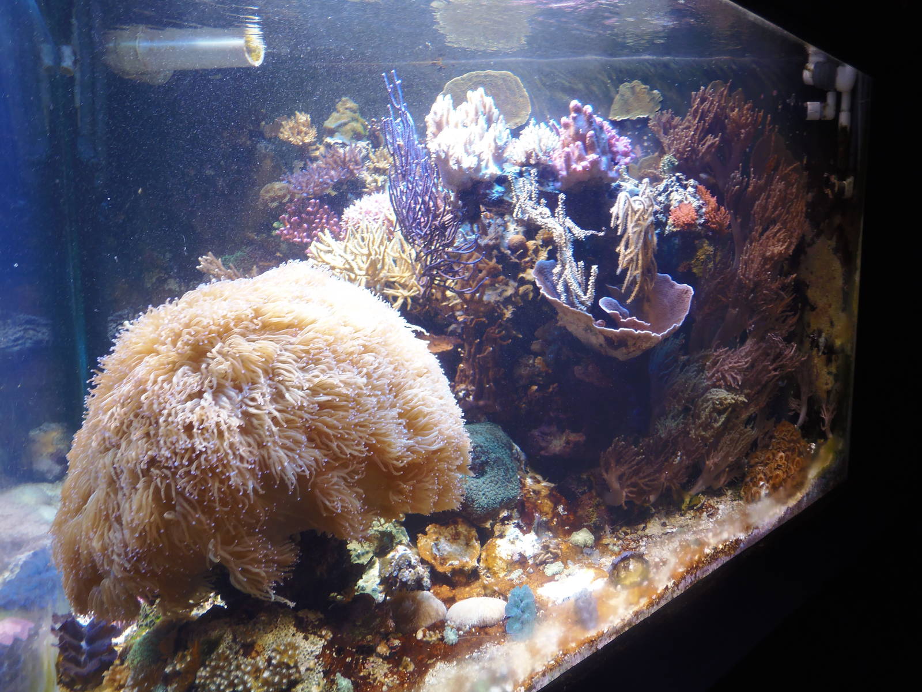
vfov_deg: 56.8
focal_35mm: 24
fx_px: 639
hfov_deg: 71.6
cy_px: 346
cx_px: 461
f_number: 2.9
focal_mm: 4.3
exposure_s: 1/50
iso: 64
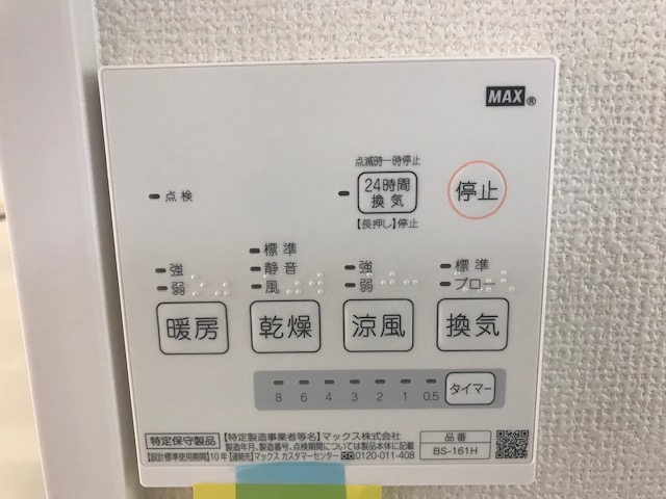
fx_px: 539
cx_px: 333
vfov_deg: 49.7
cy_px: 250
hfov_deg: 63.4
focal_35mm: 28
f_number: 1.8
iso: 40
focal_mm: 3.99
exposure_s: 1/30
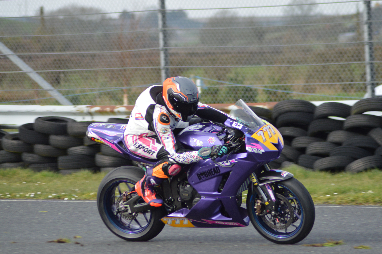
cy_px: 127
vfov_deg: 5.1
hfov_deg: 7.6
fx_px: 2862
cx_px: 191
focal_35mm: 270
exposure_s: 1/1000
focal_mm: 180
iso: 400
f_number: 4.8
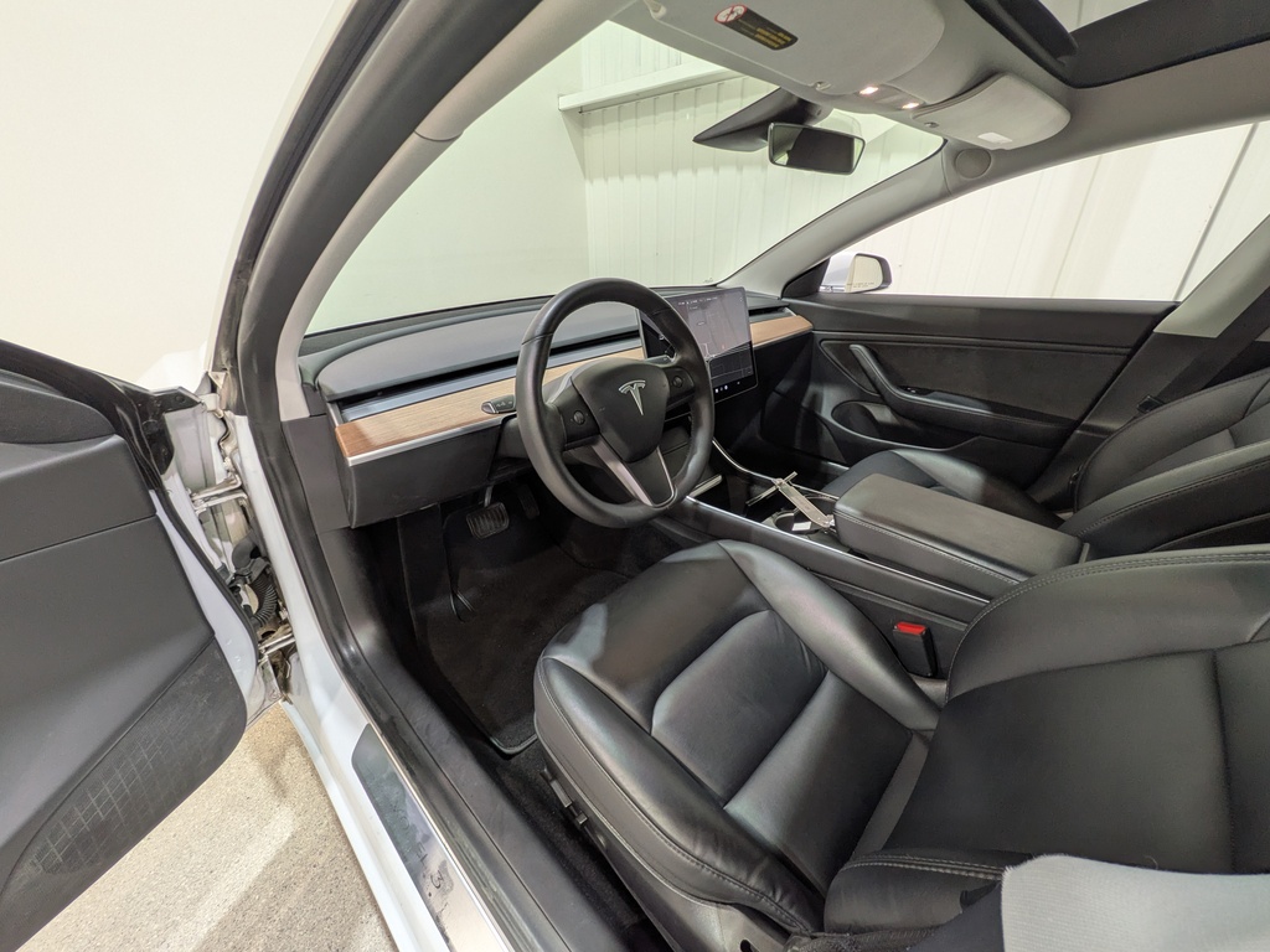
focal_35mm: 14
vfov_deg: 85.7
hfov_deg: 102.1
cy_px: 476
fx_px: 514
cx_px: 635
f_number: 2.2
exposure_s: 1/24
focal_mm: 1.83
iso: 56
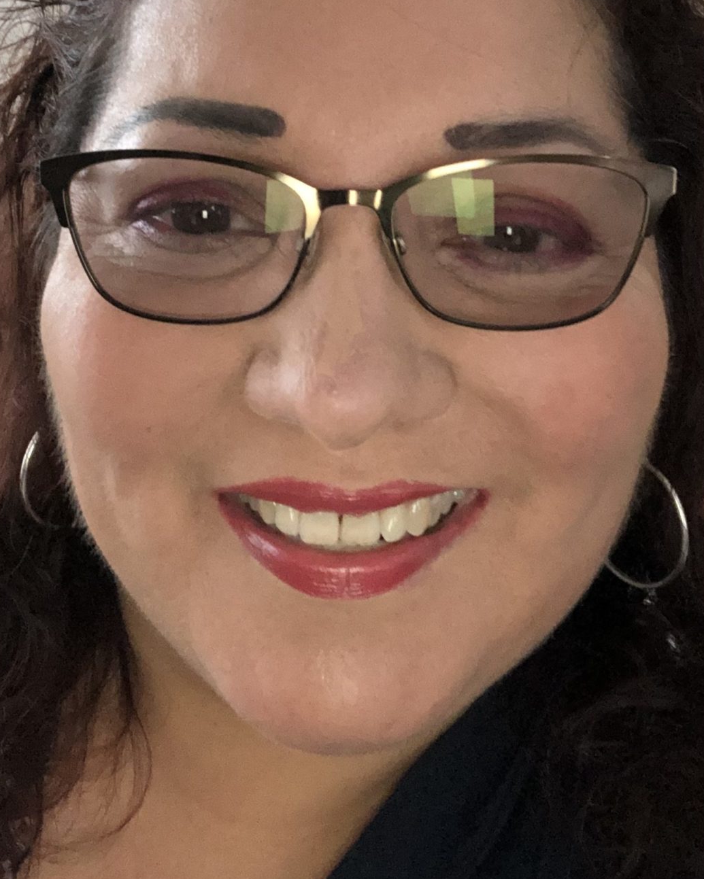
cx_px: 380
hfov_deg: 26.2
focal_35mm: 58
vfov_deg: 32.1
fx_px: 1510
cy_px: 256
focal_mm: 2.87
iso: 250
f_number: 2.2
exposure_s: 1/30
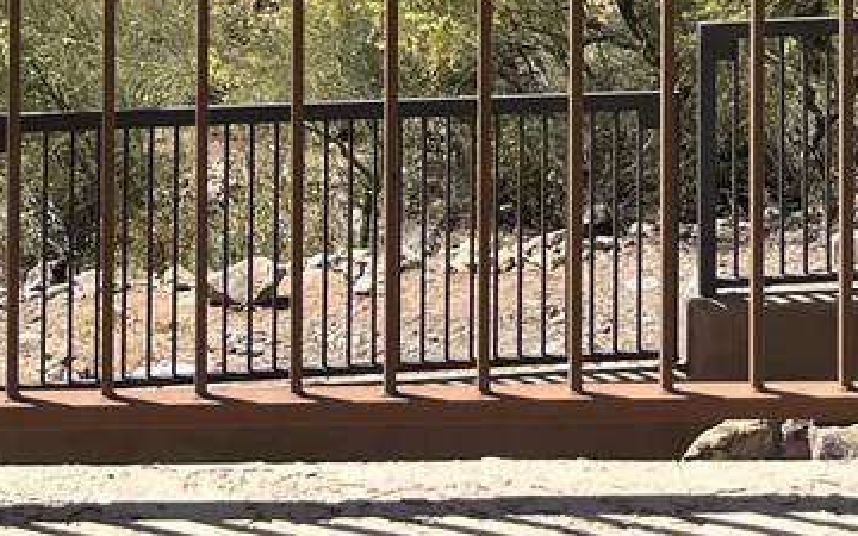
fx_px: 2292
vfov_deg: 11.7
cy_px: -598
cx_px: 253
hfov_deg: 21.1
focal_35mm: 98
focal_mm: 5.1
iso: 50
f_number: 1.6
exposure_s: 1/3311
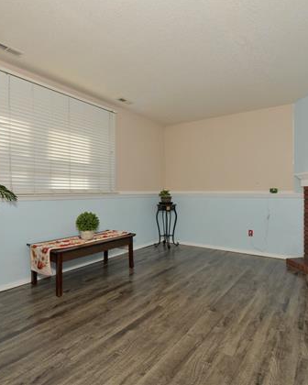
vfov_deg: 80.4
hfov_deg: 68.0
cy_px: 191
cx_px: 166
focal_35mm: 20
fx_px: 228
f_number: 14
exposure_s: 1/160
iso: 1250
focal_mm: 14
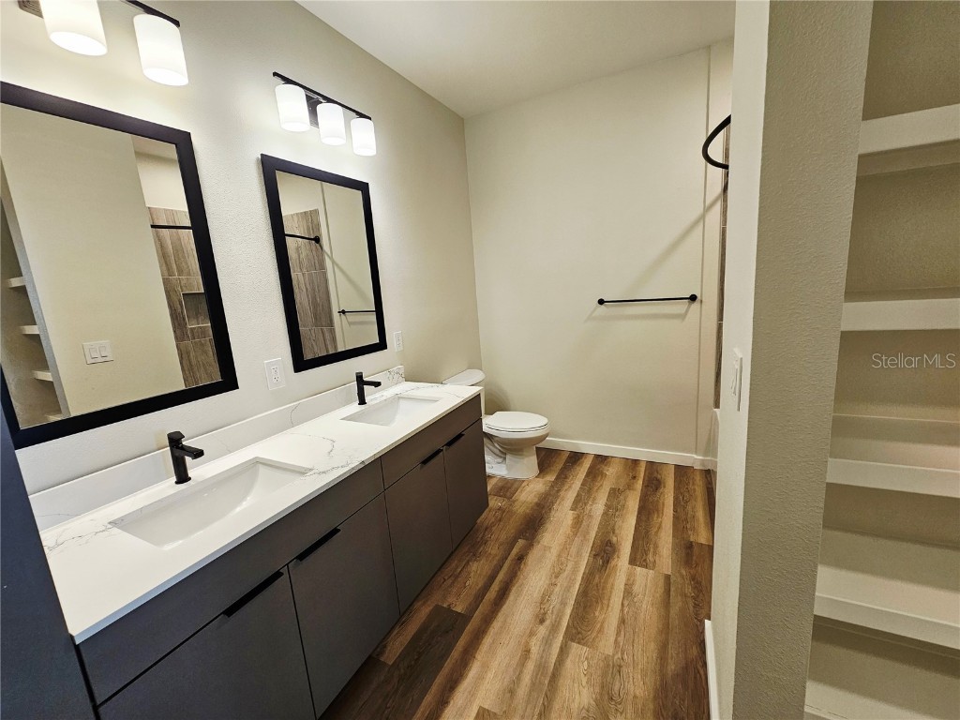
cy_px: 360
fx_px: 361
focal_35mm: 13
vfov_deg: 89.9
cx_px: 480
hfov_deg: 106.2
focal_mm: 2.2
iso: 100
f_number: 2.2
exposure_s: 1/60.2
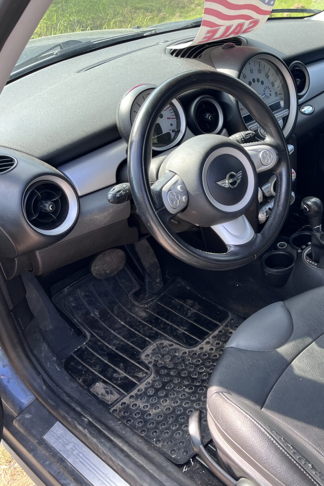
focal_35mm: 37
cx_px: 302
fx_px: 500
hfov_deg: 33.7
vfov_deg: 51.9
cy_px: 242
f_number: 1.6
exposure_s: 1/158
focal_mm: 5.1
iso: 40
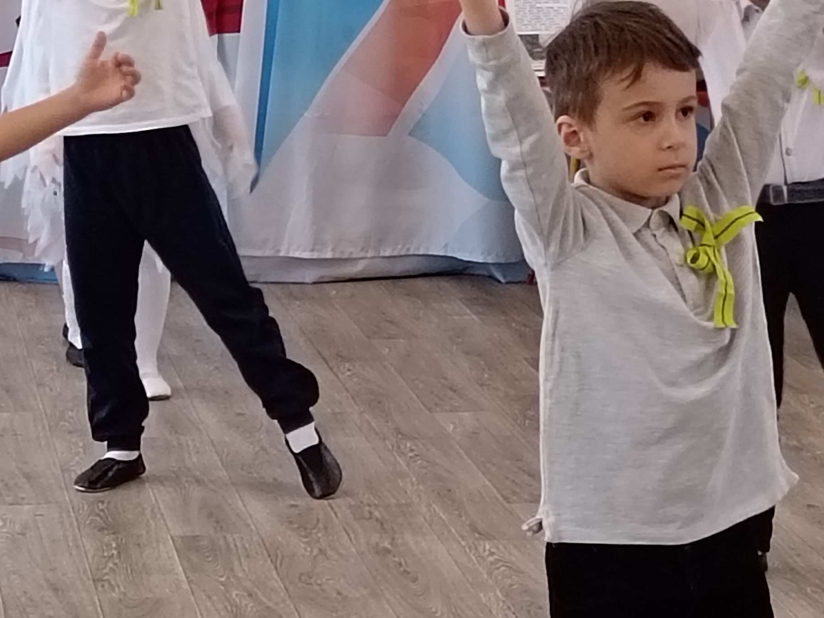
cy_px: 93
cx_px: 406
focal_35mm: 160
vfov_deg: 9.2
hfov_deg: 12.3
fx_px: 3809
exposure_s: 1/50
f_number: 1.9
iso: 378
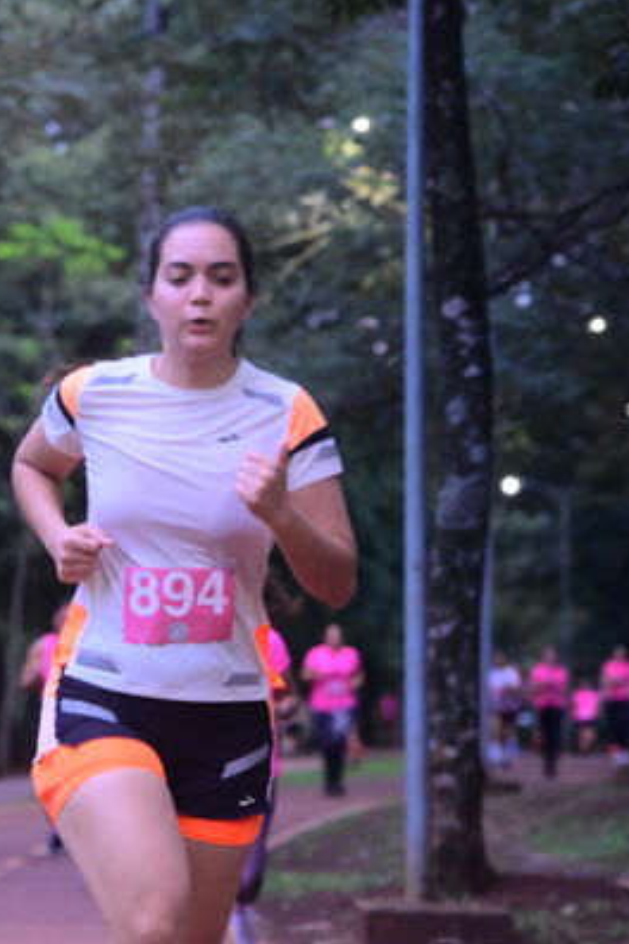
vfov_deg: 10.4
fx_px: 5163
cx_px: 17
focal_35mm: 197
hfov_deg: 6.9
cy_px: 471
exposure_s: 1/250
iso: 8000
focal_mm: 130
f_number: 5
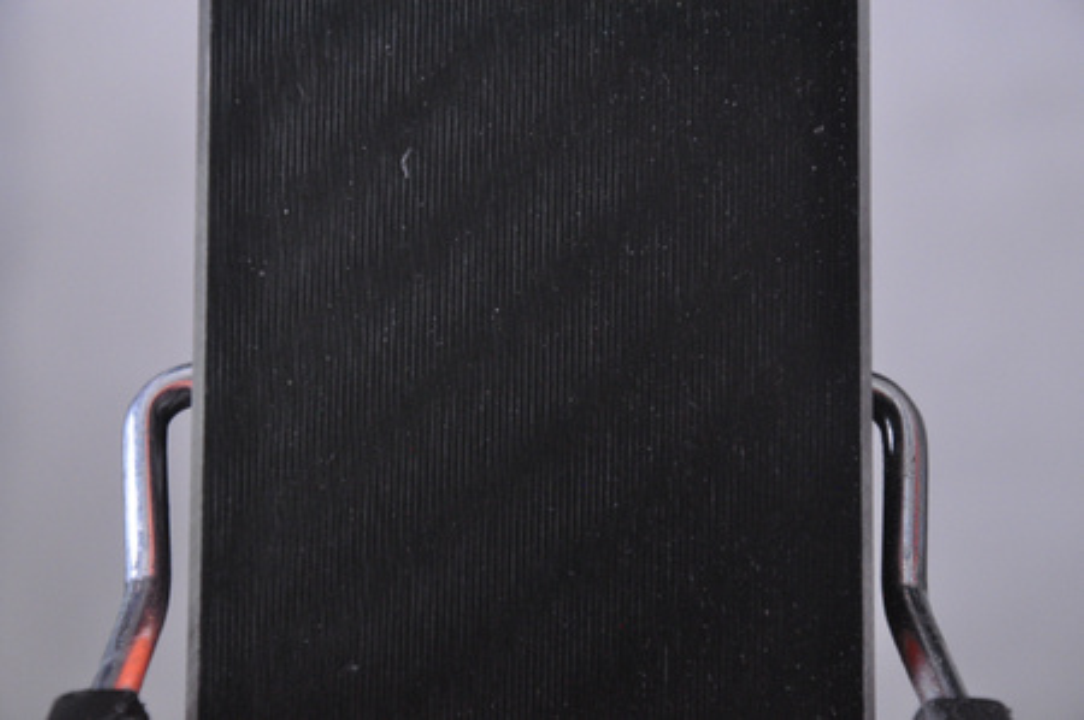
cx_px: 542
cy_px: 360
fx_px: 4737
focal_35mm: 158
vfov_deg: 8.7
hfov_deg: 13.1
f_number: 9.5
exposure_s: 1/125
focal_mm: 105
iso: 3200
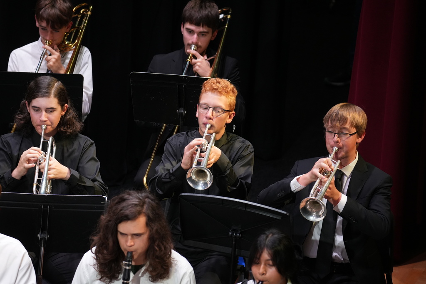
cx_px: 213
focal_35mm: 222
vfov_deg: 6.2
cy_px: 142
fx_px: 2630
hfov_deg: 9.3
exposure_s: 1/80
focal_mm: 222.2
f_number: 5.6
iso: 3200
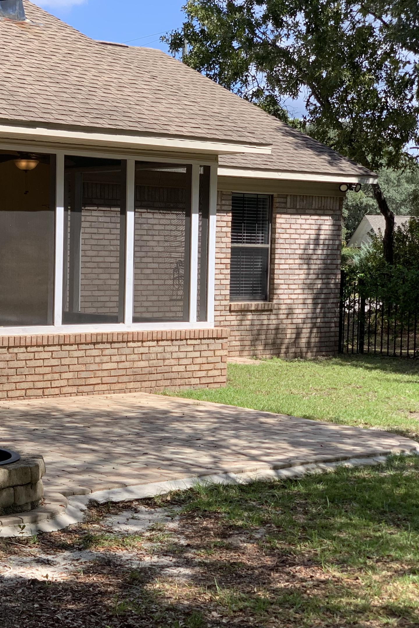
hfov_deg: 17.9
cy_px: 326
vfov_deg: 27.0
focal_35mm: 75
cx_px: 41
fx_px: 1309
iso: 16
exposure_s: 1/578
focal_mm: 6
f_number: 2.4
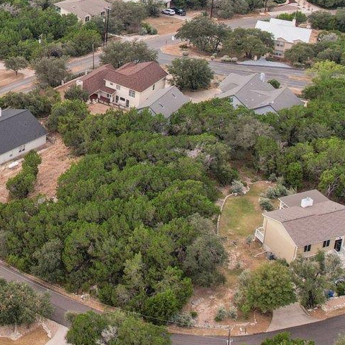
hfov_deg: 20.8
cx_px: -65
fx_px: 880
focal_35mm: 78
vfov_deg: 21.2
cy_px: -22
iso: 130
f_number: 2.8
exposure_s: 1/640
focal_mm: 8.4
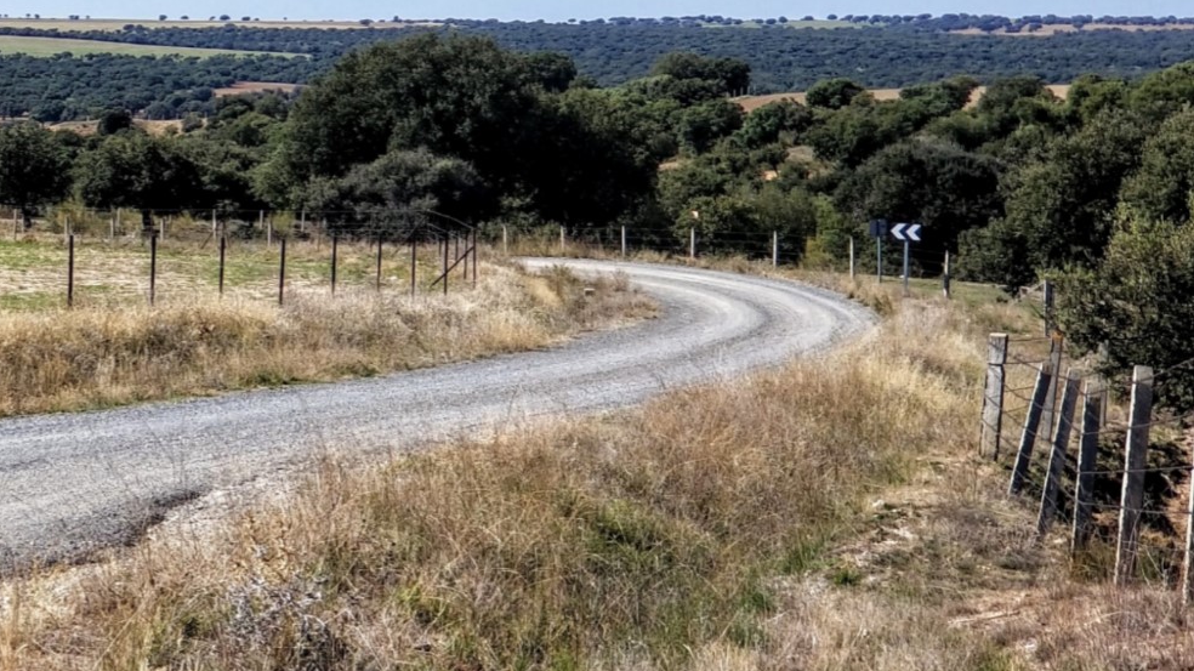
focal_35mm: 115
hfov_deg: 18.1
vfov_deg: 10.5
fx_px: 3640
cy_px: 205
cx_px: -16
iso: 25
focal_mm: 6
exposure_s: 1/971
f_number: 2.4
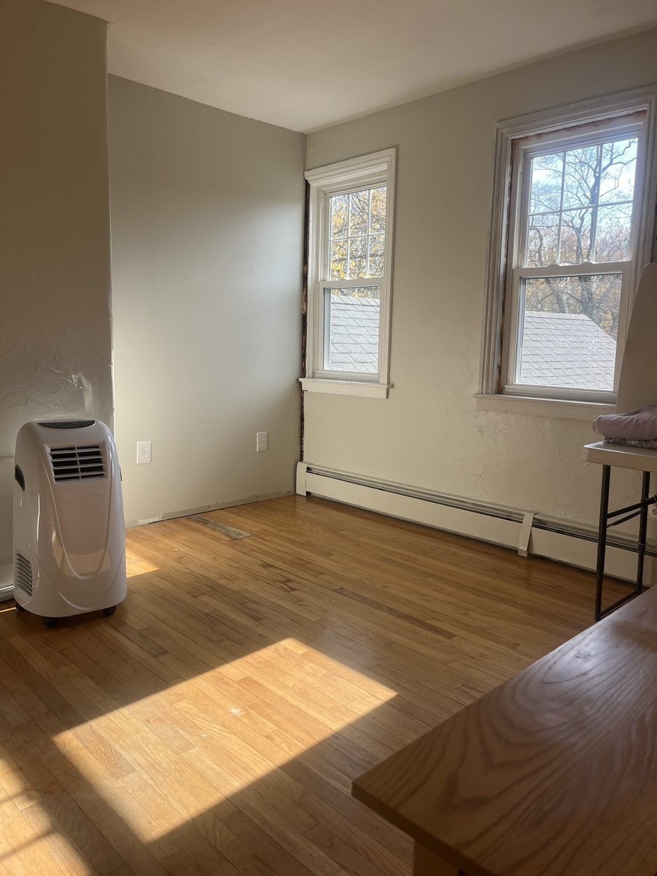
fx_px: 658
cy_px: 438
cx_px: 328
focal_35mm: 26
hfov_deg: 53.1
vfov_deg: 67.3
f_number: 1.6
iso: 50
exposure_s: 1/520
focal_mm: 5.1
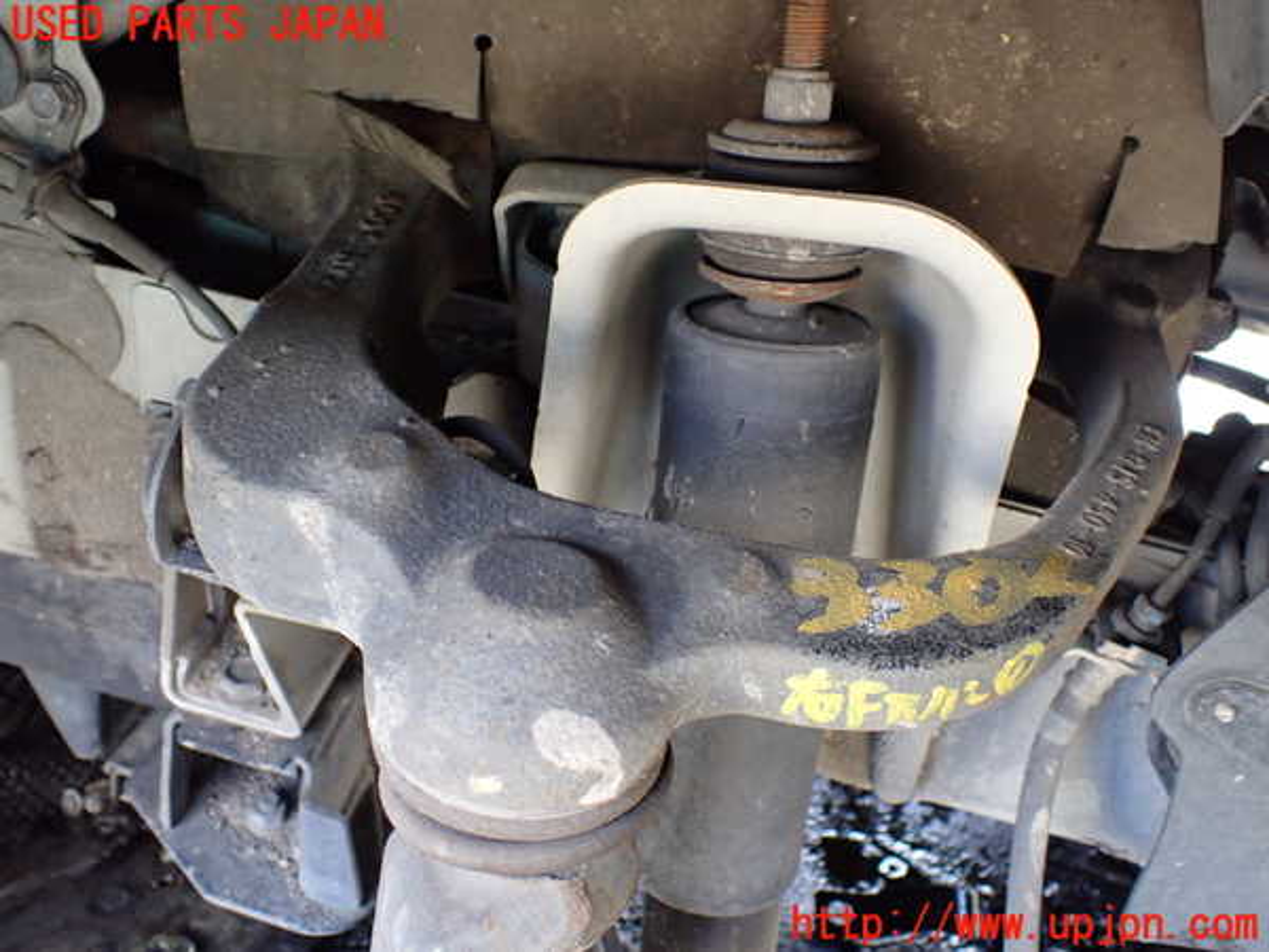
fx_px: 1100
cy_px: 476
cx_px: 634
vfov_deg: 46.8
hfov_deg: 60.0
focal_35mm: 30
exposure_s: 1/125
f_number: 2.3
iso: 640
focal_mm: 5.4
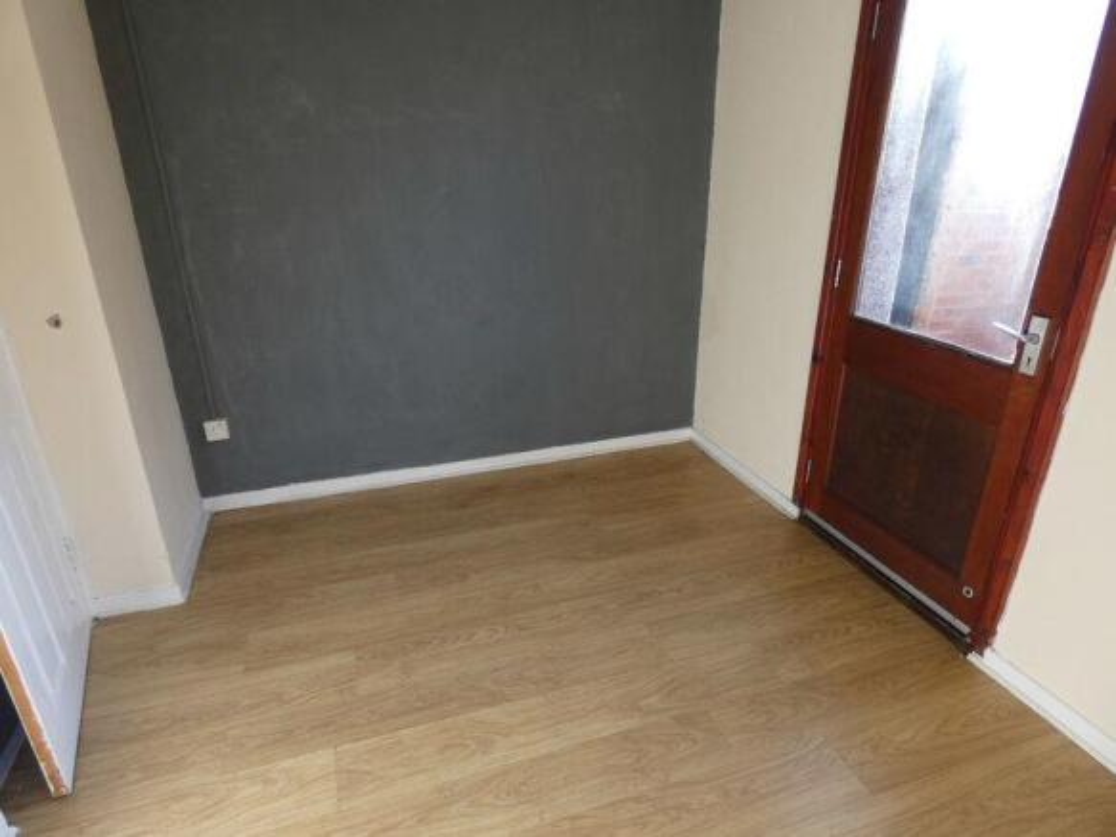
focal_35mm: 20
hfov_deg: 81.8
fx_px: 645
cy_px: 418
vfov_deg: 66.0
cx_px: 558
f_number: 2.8
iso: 80
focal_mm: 3.6
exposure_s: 1/60
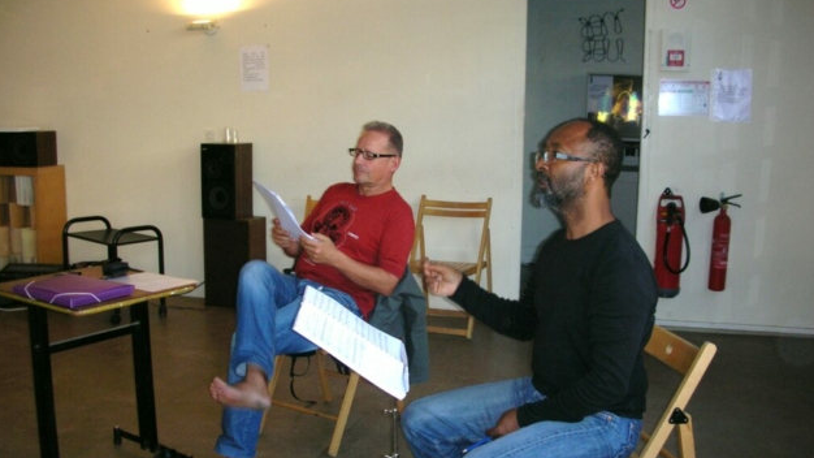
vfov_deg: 30.4
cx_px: 400
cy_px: 251
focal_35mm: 39
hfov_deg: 51.6
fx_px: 842
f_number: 3
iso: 77
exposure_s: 1/60.1
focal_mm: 5.8
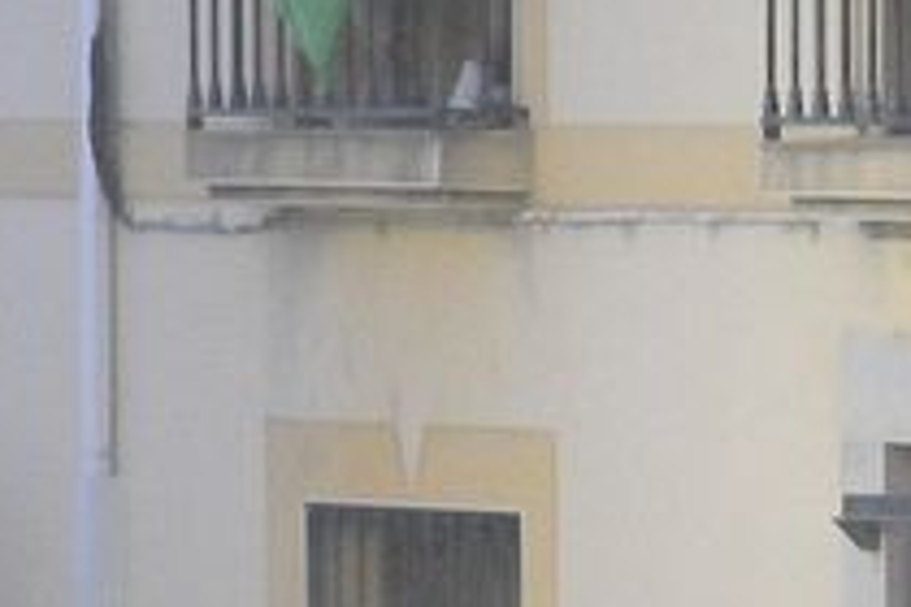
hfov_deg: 3.6
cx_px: 898
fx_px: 14575
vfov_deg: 2.4
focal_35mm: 576
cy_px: 418
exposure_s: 1/50
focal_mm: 95
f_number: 5.6
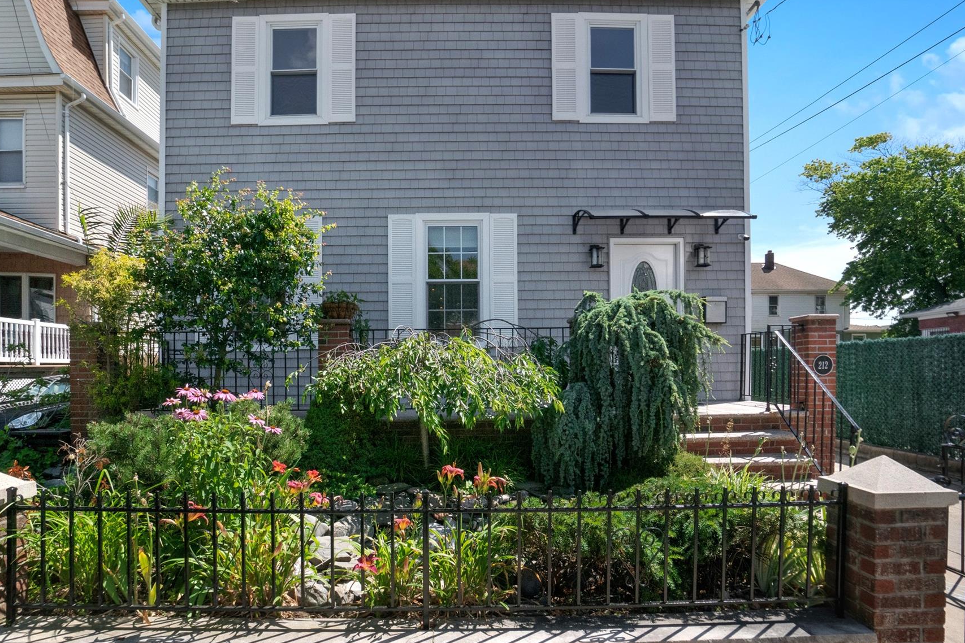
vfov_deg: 67.4
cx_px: 465
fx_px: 482
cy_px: 317
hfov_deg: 90.0
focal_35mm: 18
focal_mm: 10
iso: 800
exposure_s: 1/3200
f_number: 9
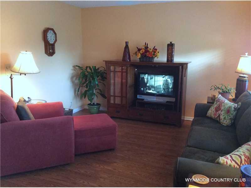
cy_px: 94
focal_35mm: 32
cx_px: 126
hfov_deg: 56.8
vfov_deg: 44.2
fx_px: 232
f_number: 2.4
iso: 200
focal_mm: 3.3
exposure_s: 1/24
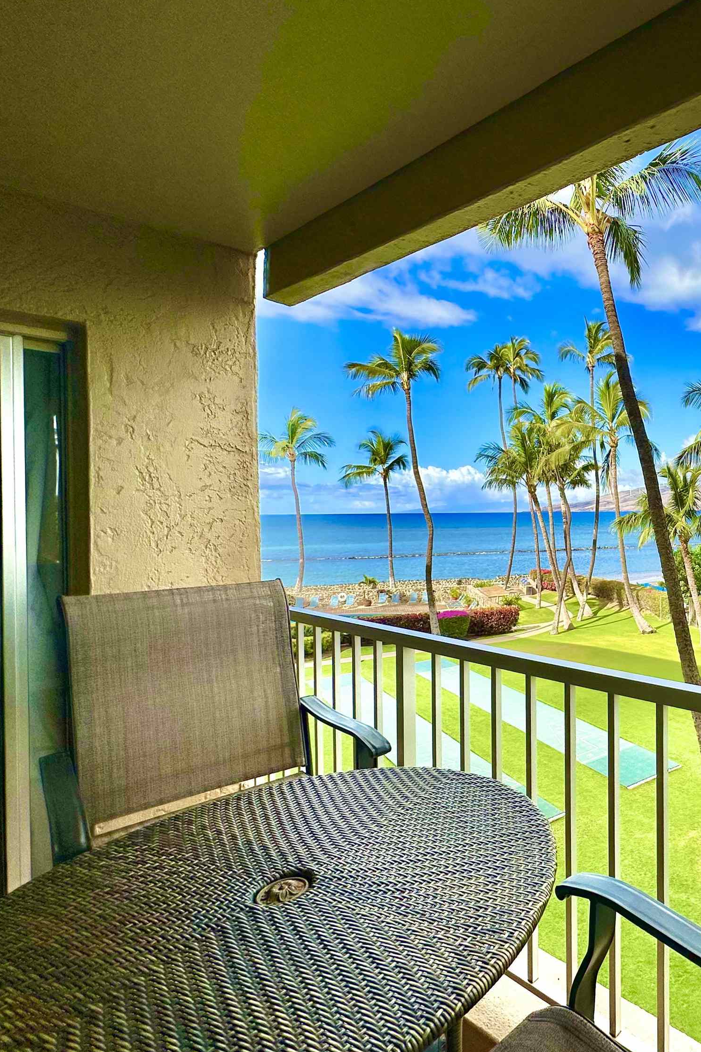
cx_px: 674
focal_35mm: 20
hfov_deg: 51.7
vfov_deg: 84.0
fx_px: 584
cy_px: 514
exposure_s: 1/1916
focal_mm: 2.22
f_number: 2.2
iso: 40
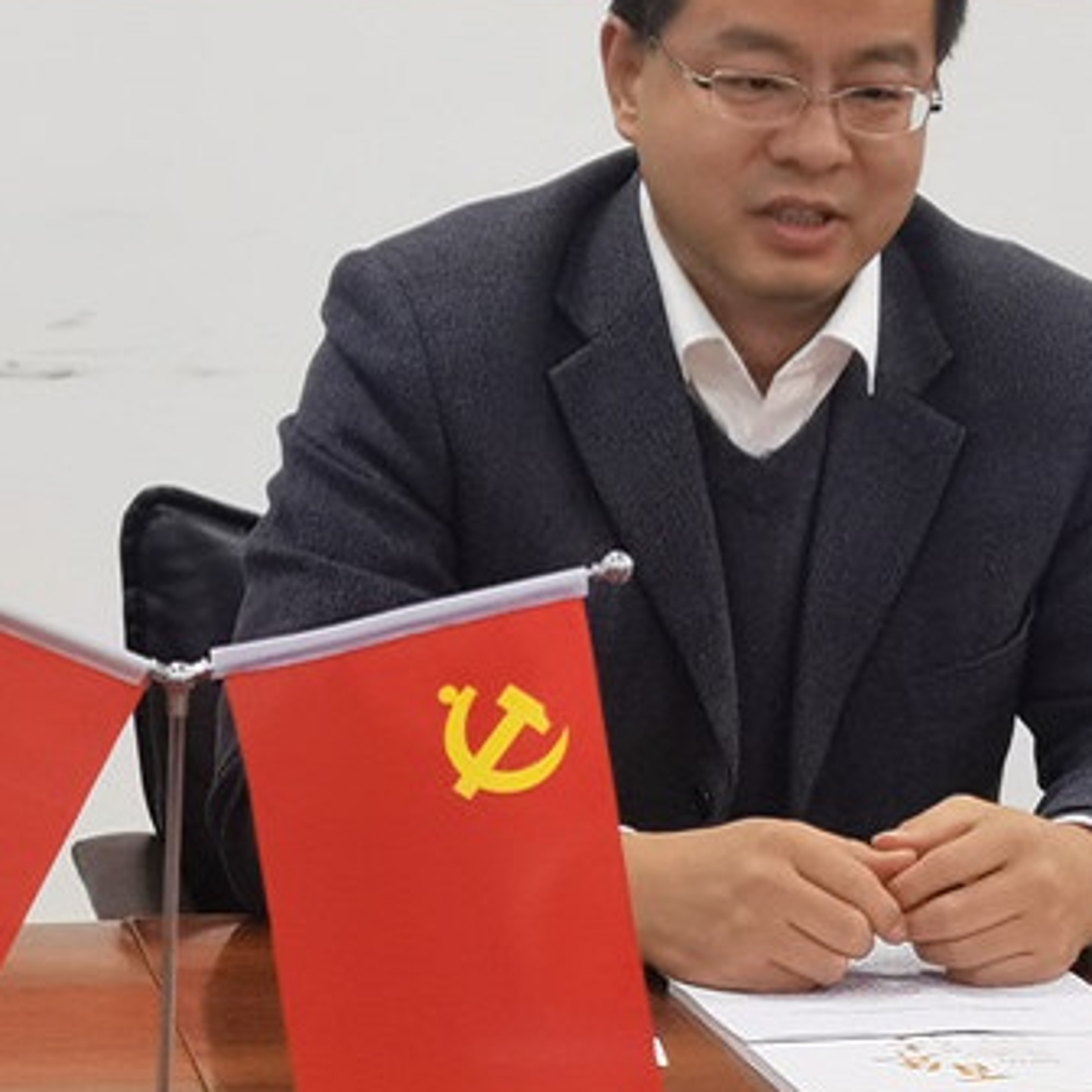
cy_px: 429
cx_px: 760
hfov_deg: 13.6
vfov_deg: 13.6
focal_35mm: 128
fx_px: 4568
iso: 250
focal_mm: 7.48
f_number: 2.4
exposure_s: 1/33.3
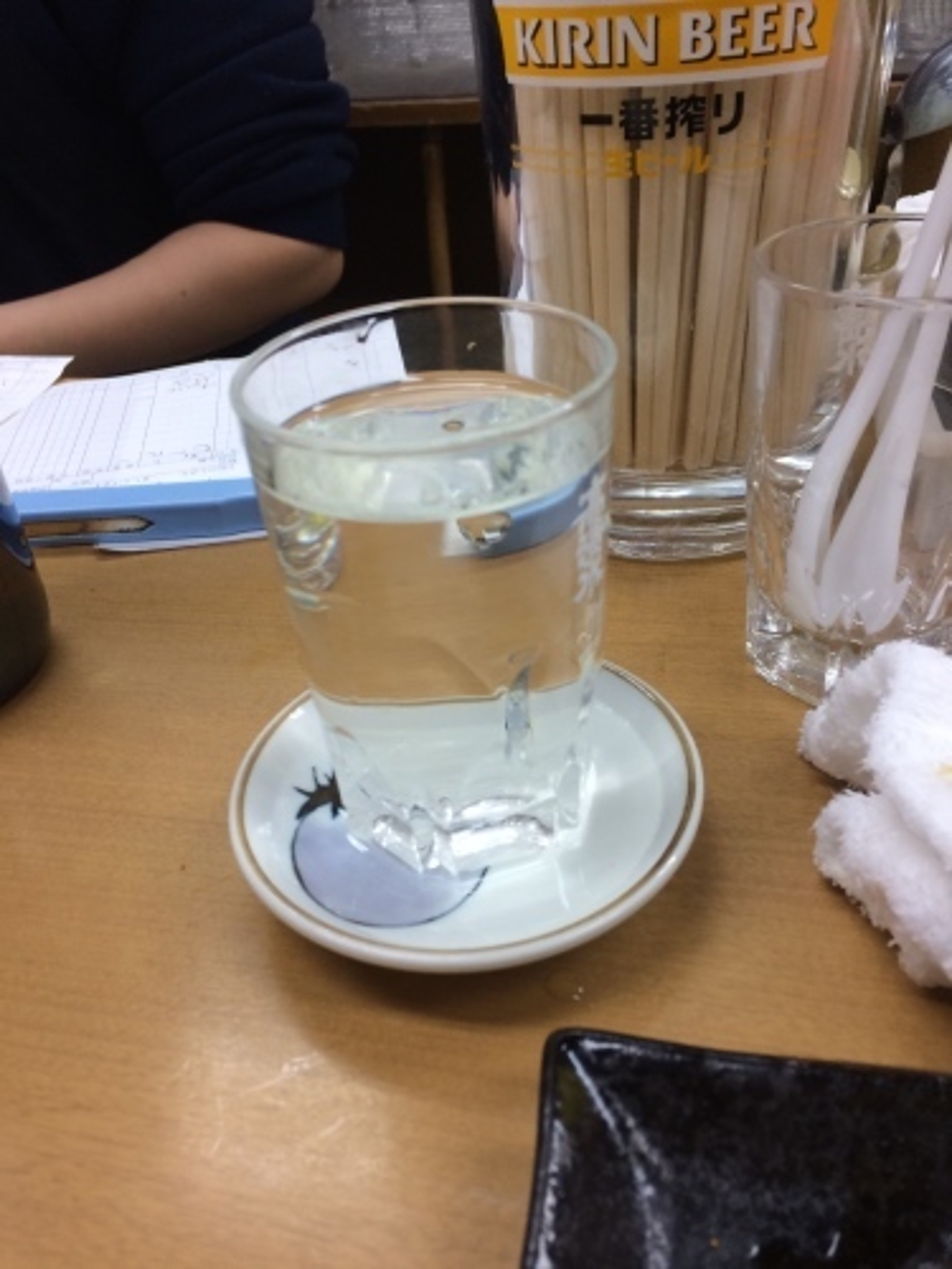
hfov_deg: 48.2
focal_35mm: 29
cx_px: 476
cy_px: 634
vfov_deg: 61.7
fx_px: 1063
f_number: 2.2
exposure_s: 1/33
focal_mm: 4.15
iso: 40
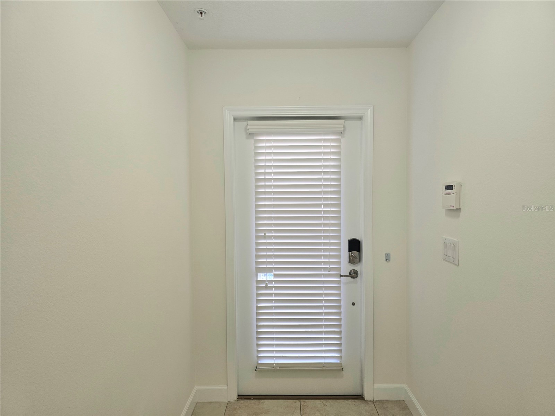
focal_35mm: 23
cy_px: 208
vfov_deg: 58.9
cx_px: 278
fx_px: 369
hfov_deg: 73.9
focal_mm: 6.3
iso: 160
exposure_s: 1/120
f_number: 1.7
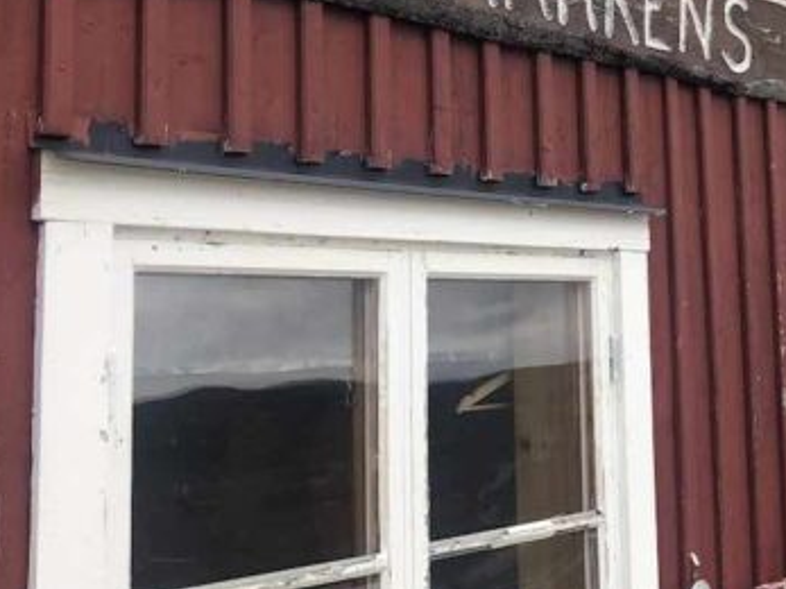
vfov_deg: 23.4
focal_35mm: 62
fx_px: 1407
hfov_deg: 30.0
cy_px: 150
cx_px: 695
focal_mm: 3.99
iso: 20
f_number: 1.8
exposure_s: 1/979
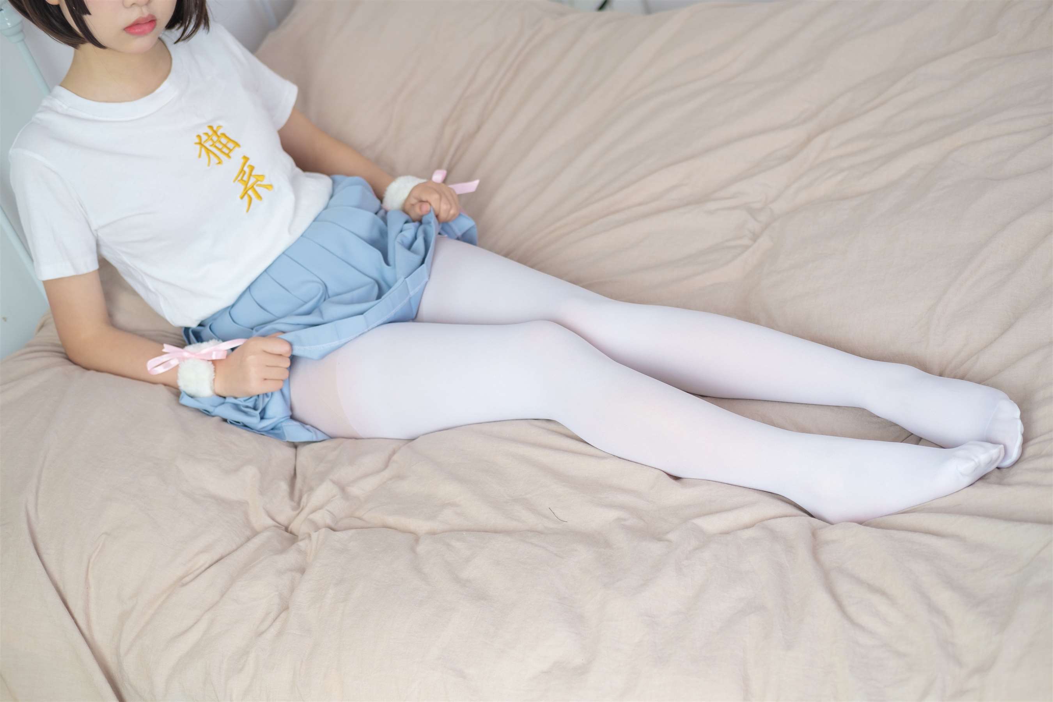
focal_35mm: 53
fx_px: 1550
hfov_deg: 37.5
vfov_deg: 25.5
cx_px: 526
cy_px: 351
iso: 200
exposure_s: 1/80
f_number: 2.8
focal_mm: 35
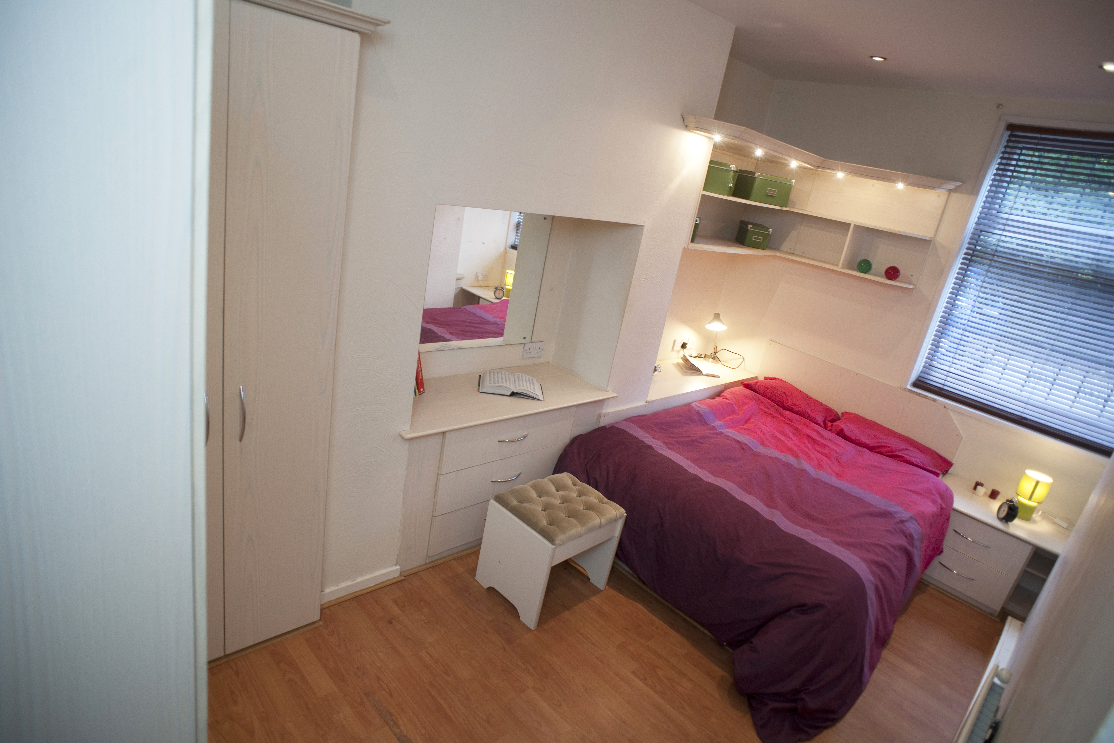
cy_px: 372
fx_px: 619
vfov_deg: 61.9
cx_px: 557
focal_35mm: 20
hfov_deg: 84.0
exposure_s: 1/30
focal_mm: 20
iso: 320
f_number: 3.5
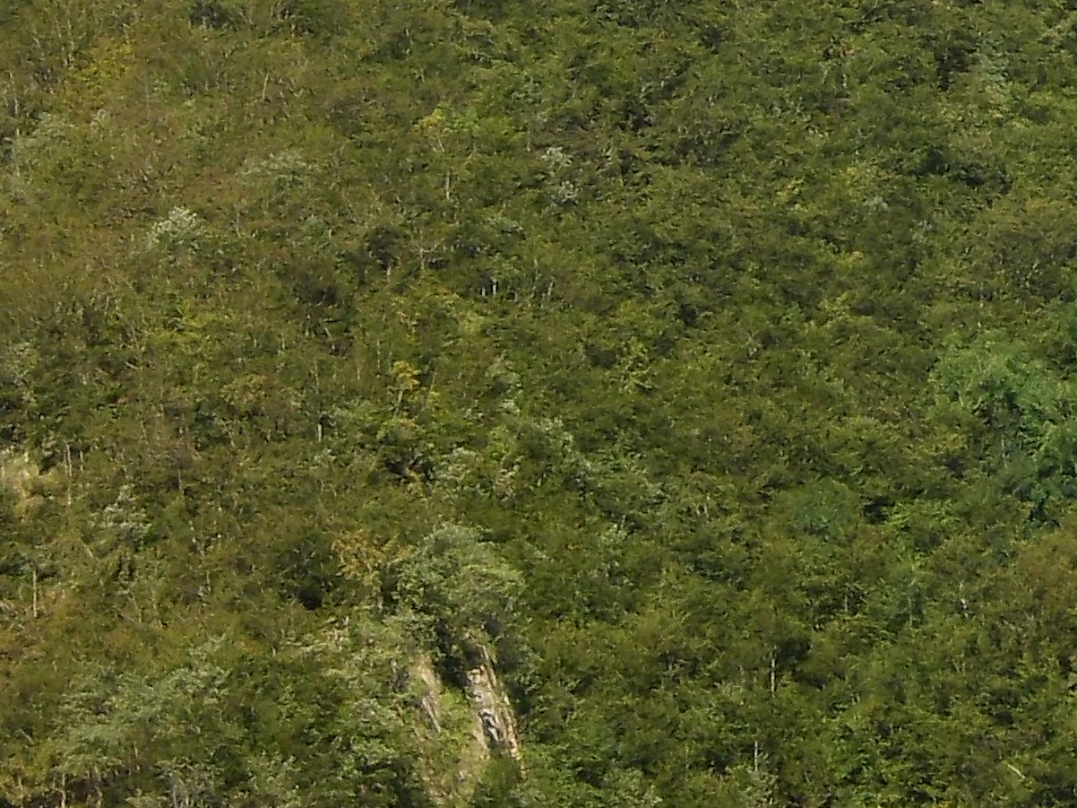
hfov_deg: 5.7
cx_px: 1410
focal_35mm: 343
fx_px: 10670
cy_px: -252
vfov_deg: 4.3
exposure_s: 1/160
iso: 80
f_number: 5.8
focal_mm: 16
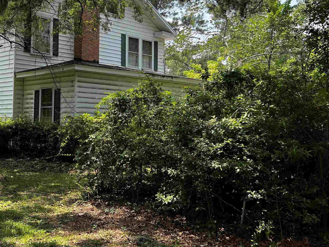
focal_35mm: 44
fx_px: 418
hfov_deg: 41.1
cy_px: 93
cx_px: 65
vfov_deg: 32.7
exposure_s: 1/924
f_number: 1.5
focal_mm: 5.7
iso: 50
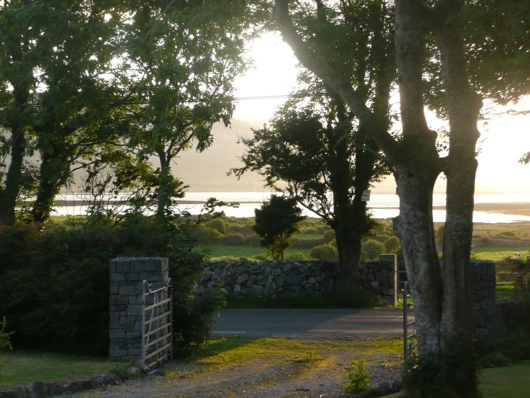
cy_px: 199
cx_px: 265
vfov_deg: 15.4
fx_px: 1470
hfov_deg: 20.4
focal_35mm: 96
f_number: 4.7
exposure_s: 1/40
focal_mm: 15.7
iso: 100
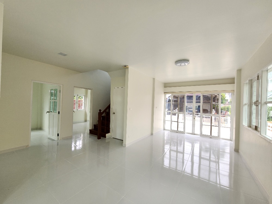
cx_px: 136
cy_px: 102
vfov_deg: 89.9
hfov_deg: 106.2
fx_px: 102
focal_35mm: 13
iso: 50
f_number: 2.2
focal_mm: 2.2
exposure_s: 1/203
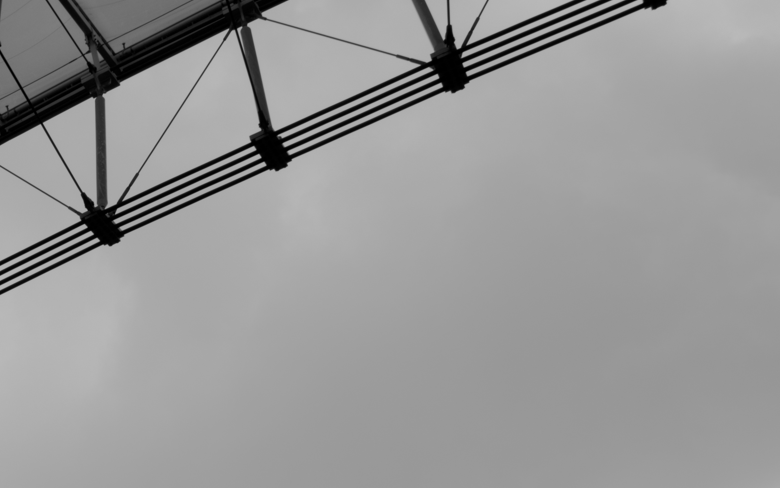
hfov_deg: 18.8
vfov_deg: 12.4
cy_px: 784
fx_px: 2104
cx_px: -347
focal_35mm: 99
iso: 200
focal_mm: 28
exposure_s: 1/125
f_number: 14
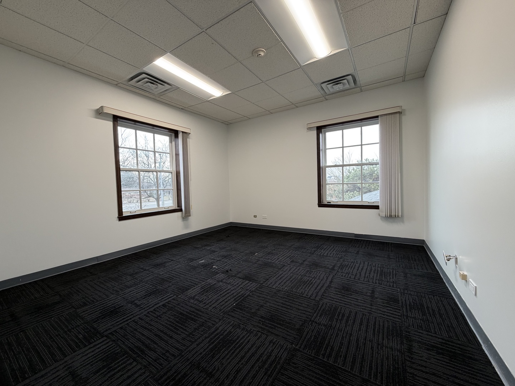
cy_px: 193
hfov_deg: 102.1
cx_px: 258
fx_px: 208
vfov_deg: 85.7
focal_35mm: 14
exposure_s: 1/120
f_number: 2.2
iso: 125
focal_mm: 2.22
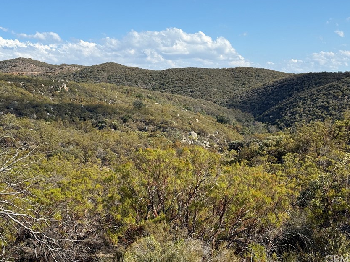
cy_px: 104
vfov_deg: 24.8
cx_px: 166
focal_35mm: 59
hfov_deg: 32.7
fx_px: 597
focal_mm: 6.76
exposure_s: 1/4329
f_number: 1.78
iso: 64
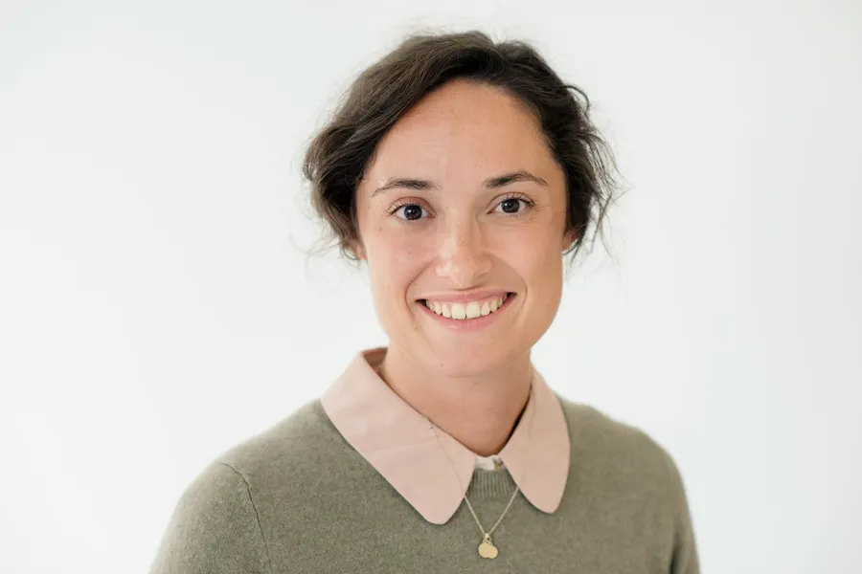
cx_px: 431
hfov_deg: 23.9
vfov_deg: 16.1
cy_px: 287
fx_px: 2035
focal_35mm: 85
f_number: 3.2
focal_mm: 85
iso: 800
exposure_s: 1/250
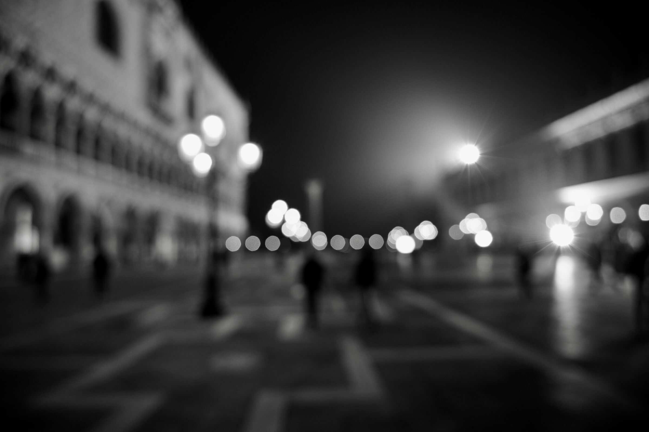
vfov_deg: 53.1
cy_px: 216
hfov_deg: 73.8
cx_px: 324
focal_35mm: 24
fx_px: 432
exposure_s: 1/40
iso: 1800
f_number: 4
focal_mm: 24
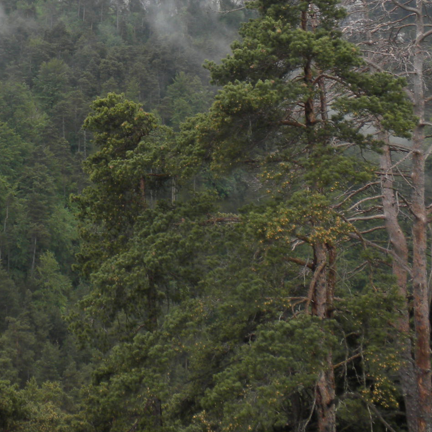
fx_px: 1242
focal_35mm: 88
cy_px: 47
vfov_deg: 19.4
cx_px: 0
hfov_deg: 19.2
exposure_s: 1/326
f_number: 3.5
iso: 64
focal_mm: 6.6
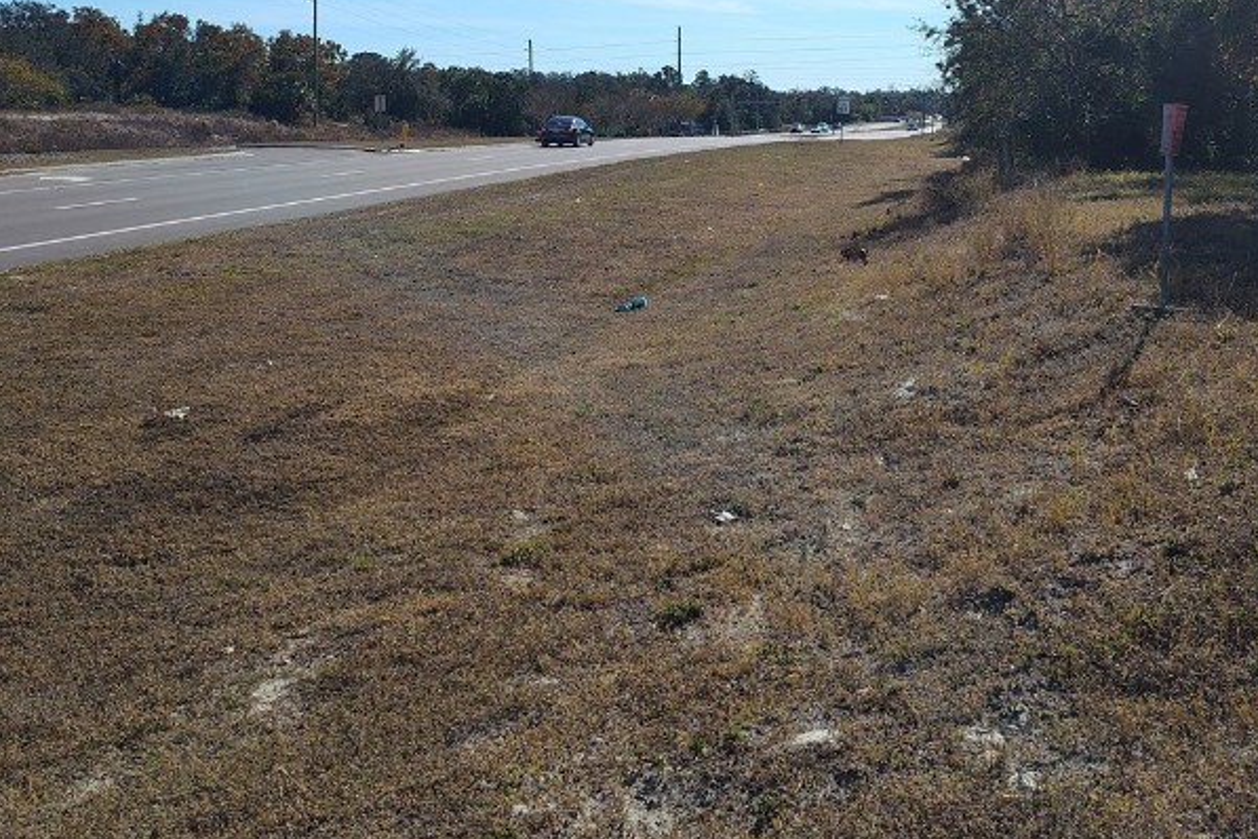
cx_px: 638
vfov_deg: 31.6
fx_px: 1433
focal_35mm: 41
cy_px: 143
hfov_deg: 47.4
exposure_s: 1/2315
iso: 100
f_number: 1.8
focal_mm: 5.56
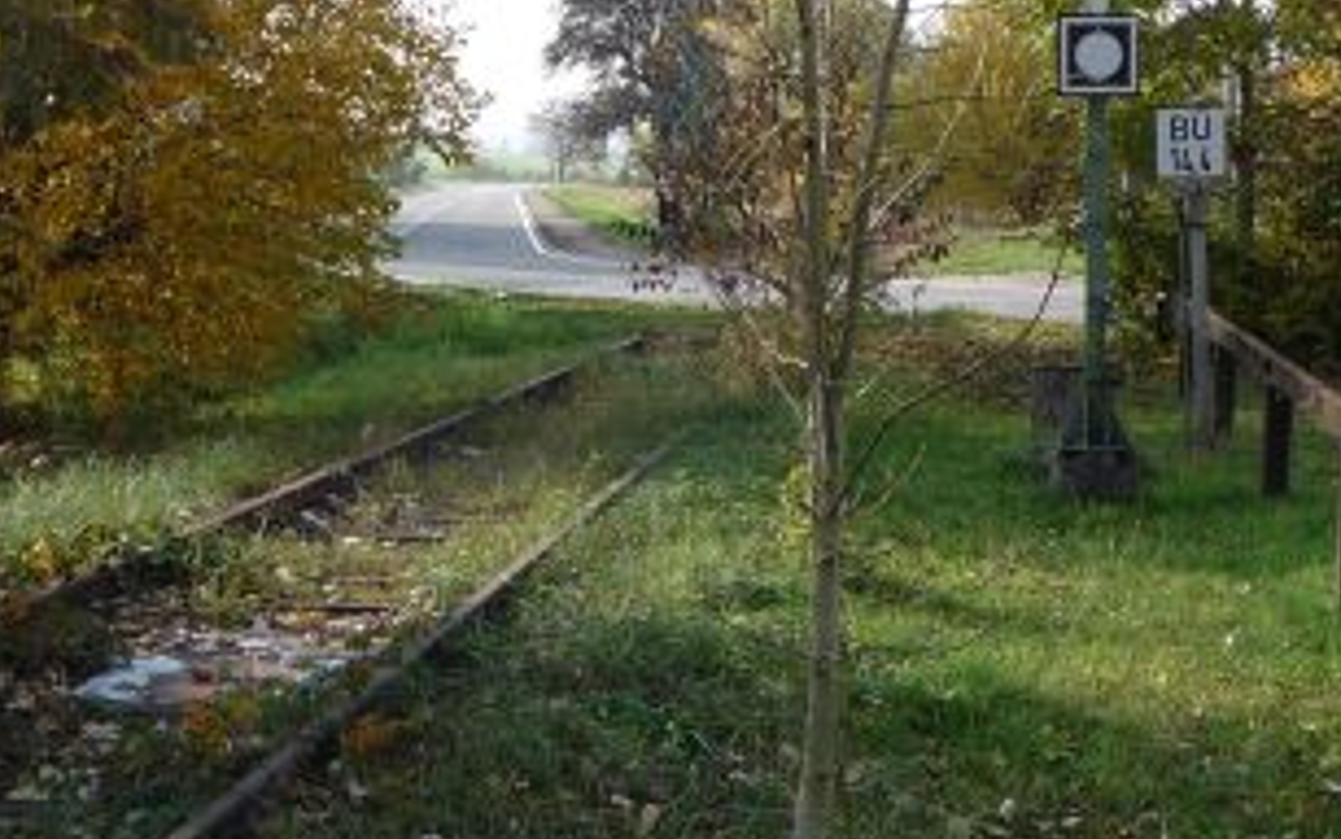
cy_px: 188
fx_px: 2668
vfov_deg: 17.7
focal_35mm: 73
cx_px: 577
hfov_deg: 28.2
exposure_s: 1/320
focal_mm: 5.2
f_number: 4
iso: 100
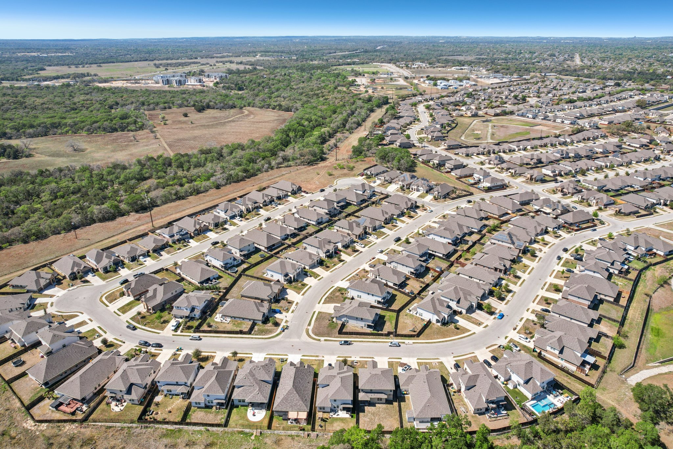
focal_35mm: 22
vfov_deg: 57.2
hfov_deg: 78.6
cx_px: 336
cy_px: 224
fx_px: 411
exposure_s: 1/1600
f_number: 2.8
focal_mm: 8.4
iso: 100
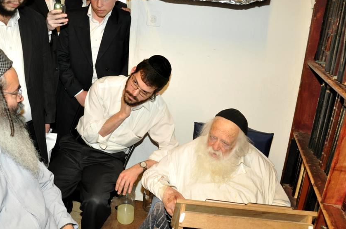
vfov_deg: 39.8
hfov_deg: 57.0
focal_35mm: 33
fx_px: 317
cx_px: 143
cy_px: 119
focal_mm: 18
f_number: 5.6
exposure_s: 1/200
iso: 1000
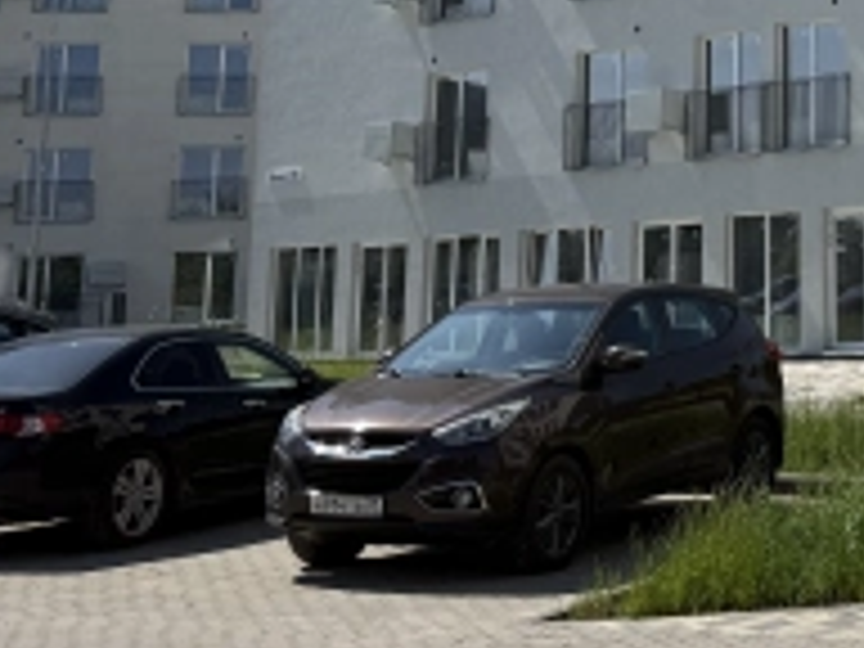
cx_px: 945
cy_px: -216
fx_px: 1947
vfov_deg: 17.6
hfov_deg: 23.5
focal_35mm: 78
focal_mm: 6.76
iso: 80
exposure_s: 1/6711
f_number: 1.78
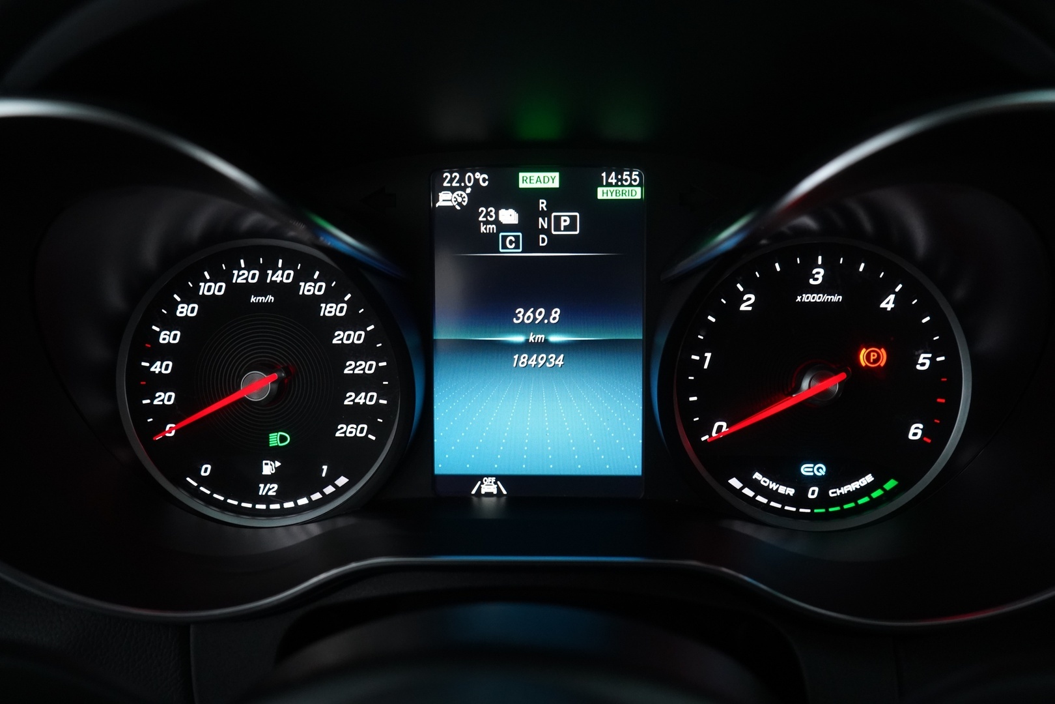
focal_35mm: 28
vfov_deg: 46.4
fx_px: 820
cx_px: 528
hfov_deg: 65.5
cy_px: 352
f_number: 5
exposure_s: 1/60
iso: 4000
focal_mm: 28
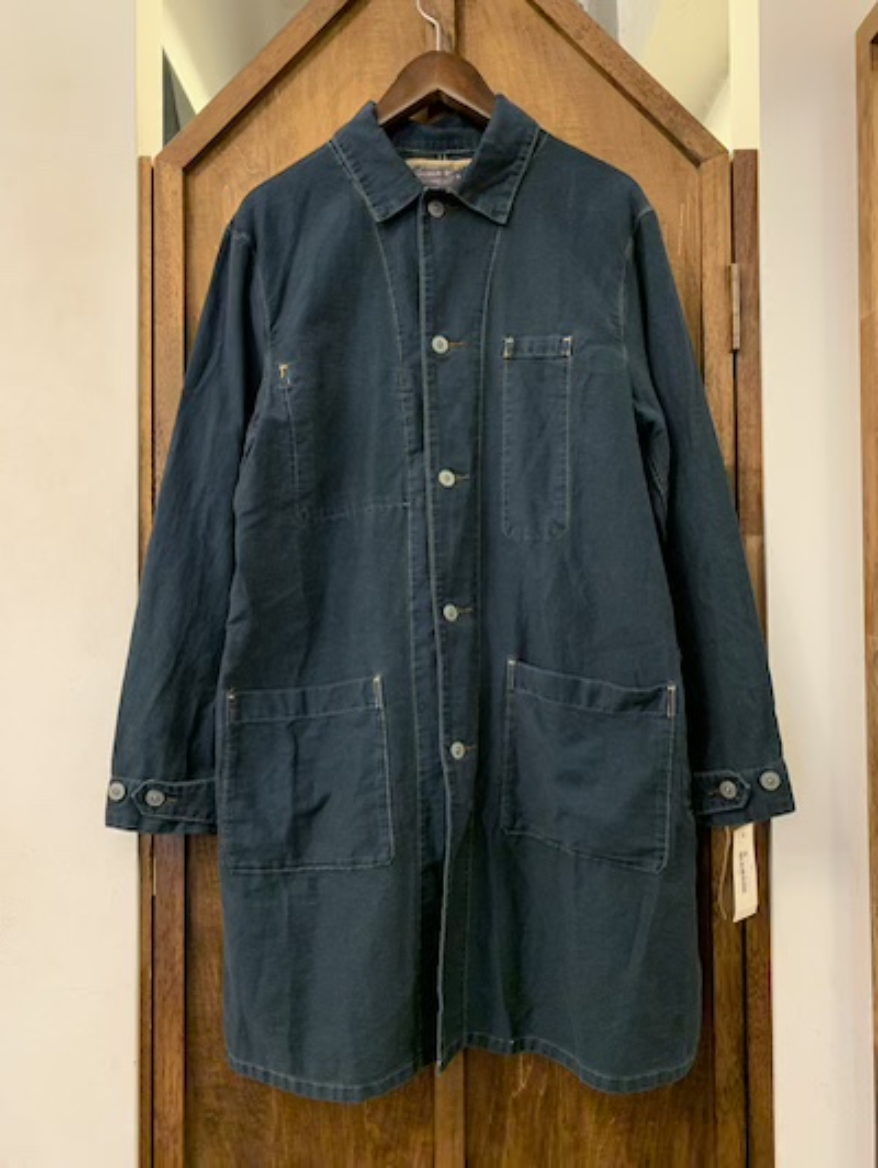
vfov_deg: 67.3
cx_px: 439
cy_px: 584
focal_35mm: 26
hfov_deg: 53.1
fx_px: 878
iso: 500
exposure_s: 1/30
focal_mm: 4.25
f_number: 1.8
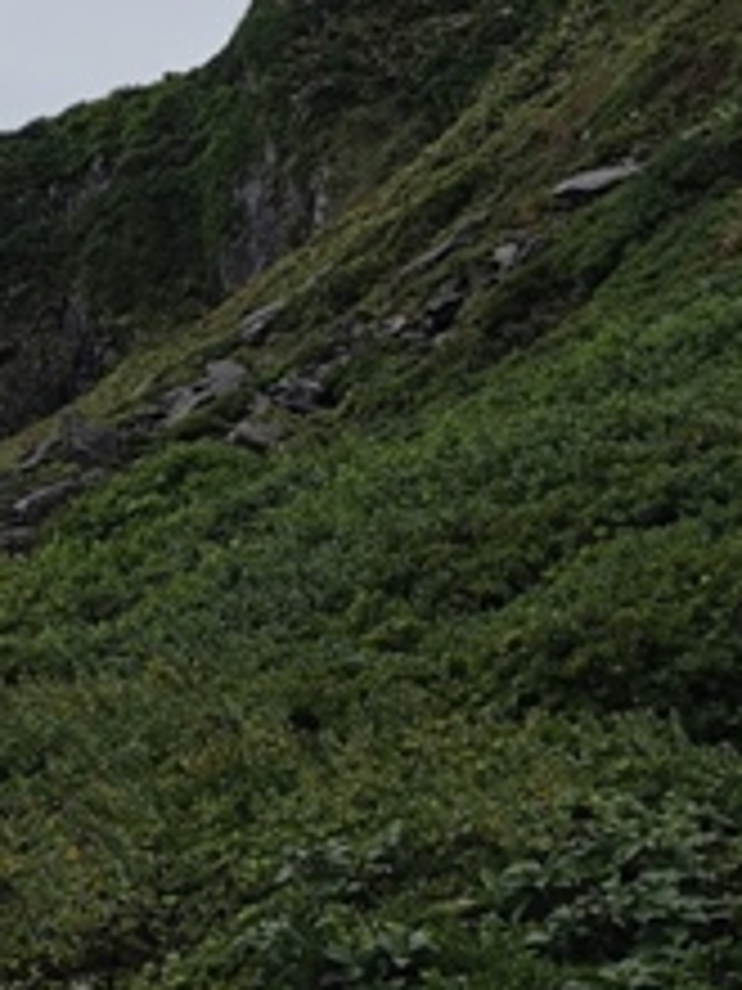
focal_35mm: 98
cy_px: -148
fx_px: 2801
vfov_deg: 19.1
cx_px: -558
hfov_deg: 13.6
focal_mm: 5.56
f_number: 1.6
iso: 50
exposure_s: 1/1238
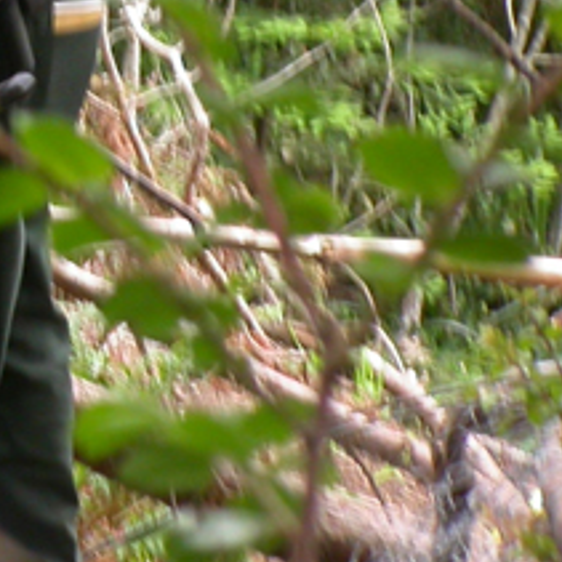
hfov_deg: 8.7
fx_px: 3545
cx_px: -442
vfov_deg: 9.0
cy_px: 3
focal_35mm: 193
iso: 100
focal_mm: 12.6
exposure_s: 1/30
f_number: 4.4
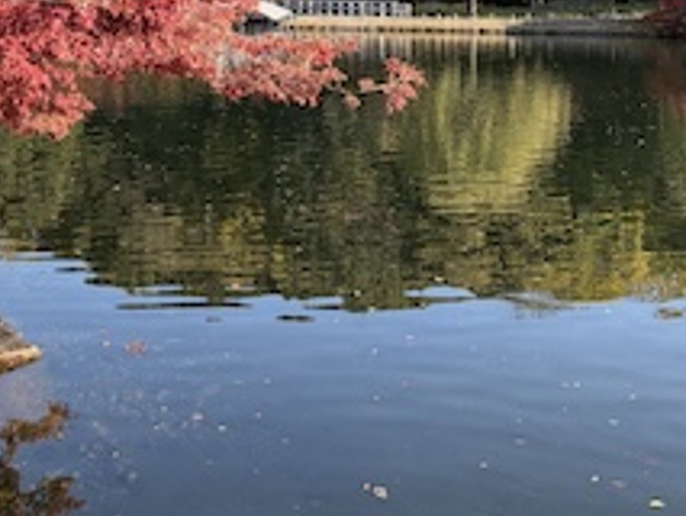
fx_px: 1210
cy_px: -2
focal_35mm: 61
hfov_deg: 31.6
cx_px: 280
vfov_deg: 23.1
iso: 50
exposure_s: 1/850
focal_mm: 5.96
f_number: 1.6
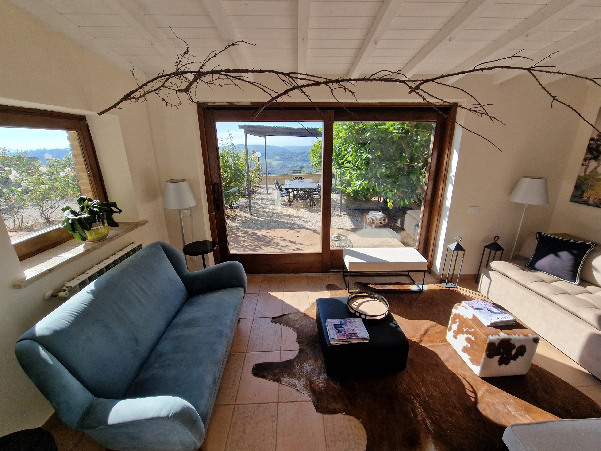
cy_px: 226
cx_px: 300
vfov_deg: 89.9
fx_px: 226
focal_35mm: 13
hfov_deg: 106.2
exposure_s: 1/728
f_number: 2.2
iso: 50
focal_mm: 2.2
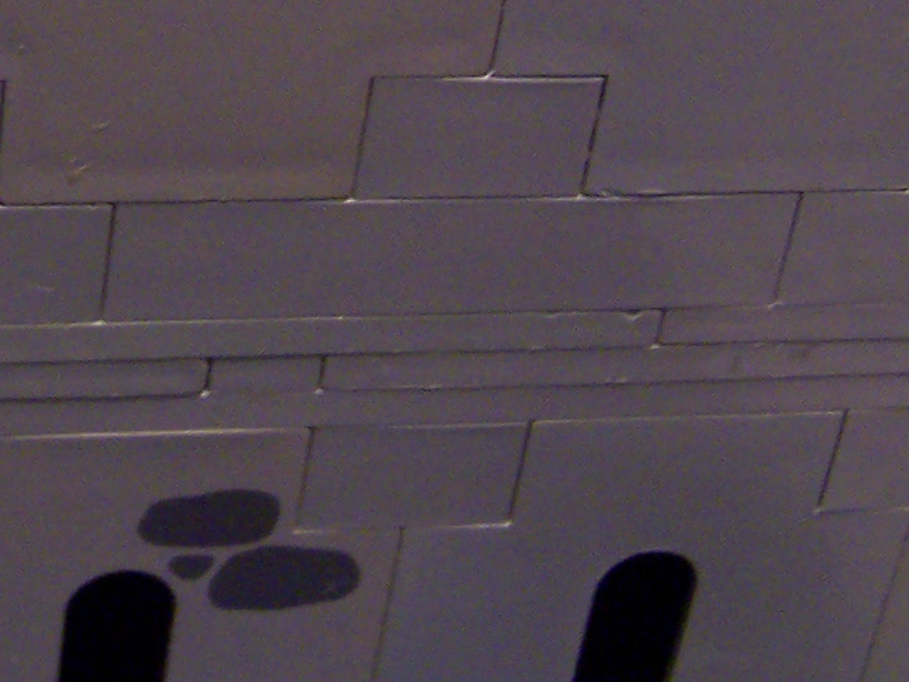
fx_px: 2888
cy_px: 33
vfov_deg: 13.3
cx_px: 67
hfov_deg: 17.6
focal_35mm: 110
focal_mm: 5.5
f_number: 2.8
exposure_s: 1/8
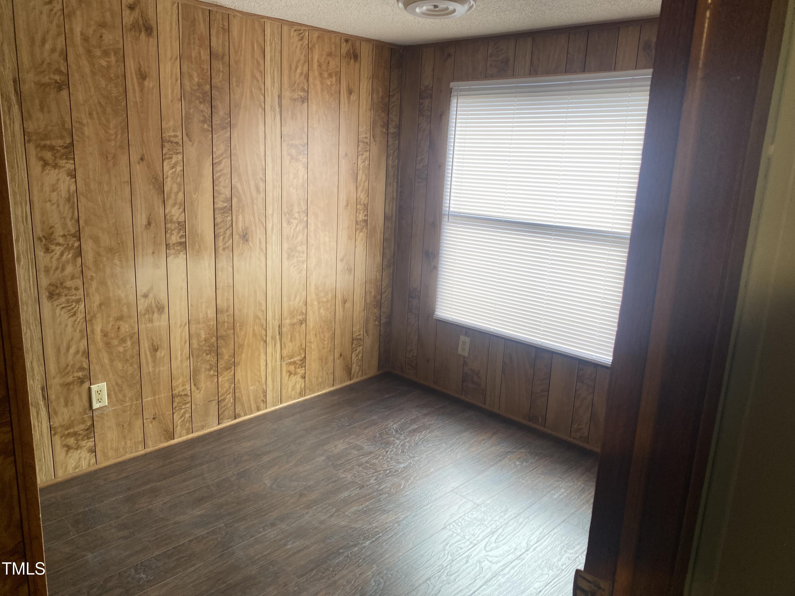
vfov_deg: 53.1
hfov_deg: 67.3
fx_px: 597
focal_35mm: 26
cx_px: 398
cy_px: 298
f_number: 1.8
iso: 100
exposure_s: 1/60
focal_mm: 4.25
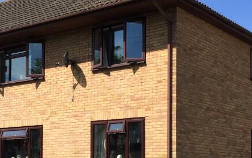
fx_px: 494
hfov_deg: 28.5
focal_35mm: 72
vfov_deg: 17.8
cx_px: 92
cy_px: 140
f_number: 2.2
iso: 32
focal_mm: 4.15
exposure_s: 1/1464
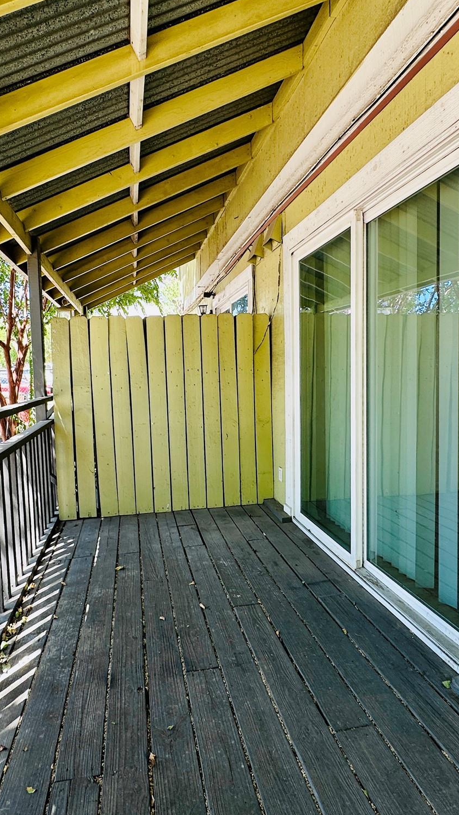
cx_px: 199
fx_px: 454
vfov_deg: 83.8
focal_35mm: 21
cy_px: 401
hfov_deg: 53.5
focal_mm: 2.22
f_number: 2.2
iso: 50
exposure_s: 1/99
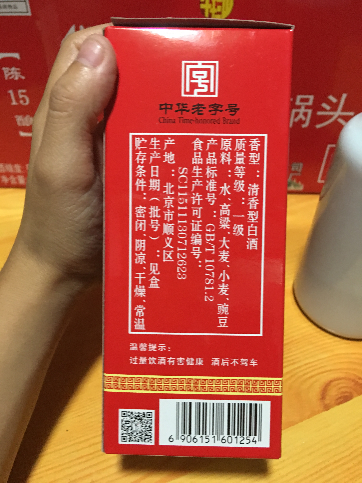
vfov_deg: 61.7
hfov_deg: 48.2
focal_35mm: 29
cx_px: 181
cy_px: 242
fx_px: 404
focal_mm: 4.15
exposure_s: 1/8
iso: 100
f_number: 2.2
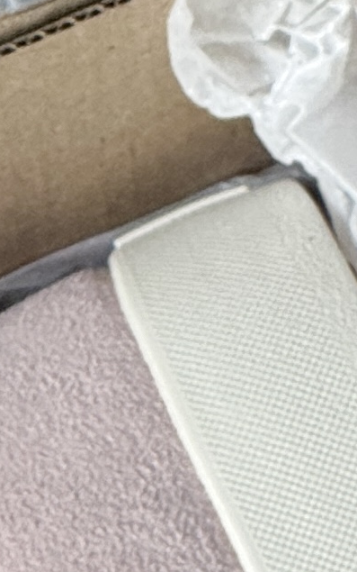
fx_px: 11190
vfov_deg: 2.9
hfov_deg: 1.8
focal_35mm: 719
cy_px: 1479
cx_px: 93
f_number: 2.8
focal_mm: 15.66
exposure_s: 1/99
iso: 200
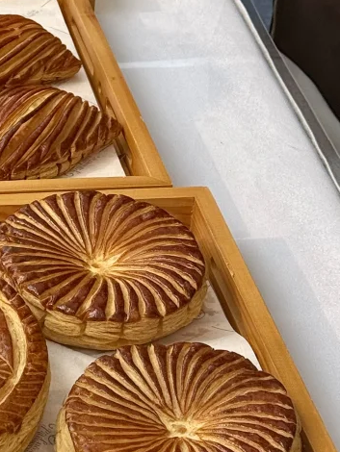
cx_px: -145
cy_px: 38
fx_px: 1923
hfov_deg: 9.8
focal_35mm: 147
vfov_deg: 13.3
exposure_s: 1/2577
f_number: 1.78
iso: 64
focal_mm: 6.76
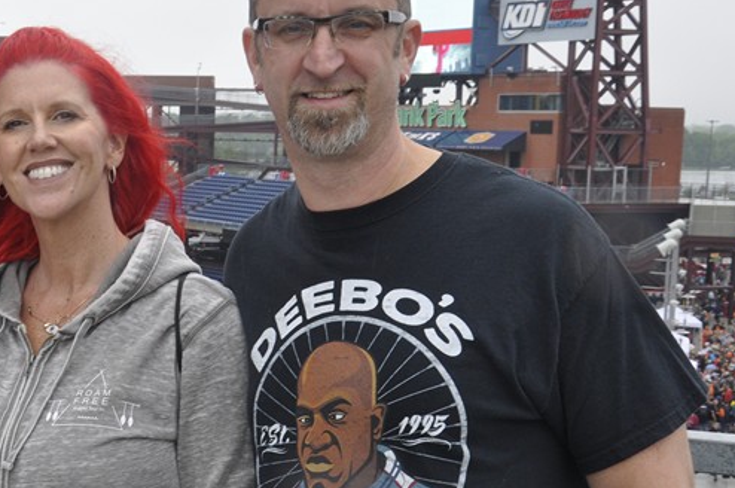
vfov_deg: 17.2
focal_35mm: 79
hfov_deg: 24.7
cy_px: 271
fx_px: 1611
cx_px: 21
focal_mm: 26
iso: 400
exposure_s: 1/100
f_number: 10
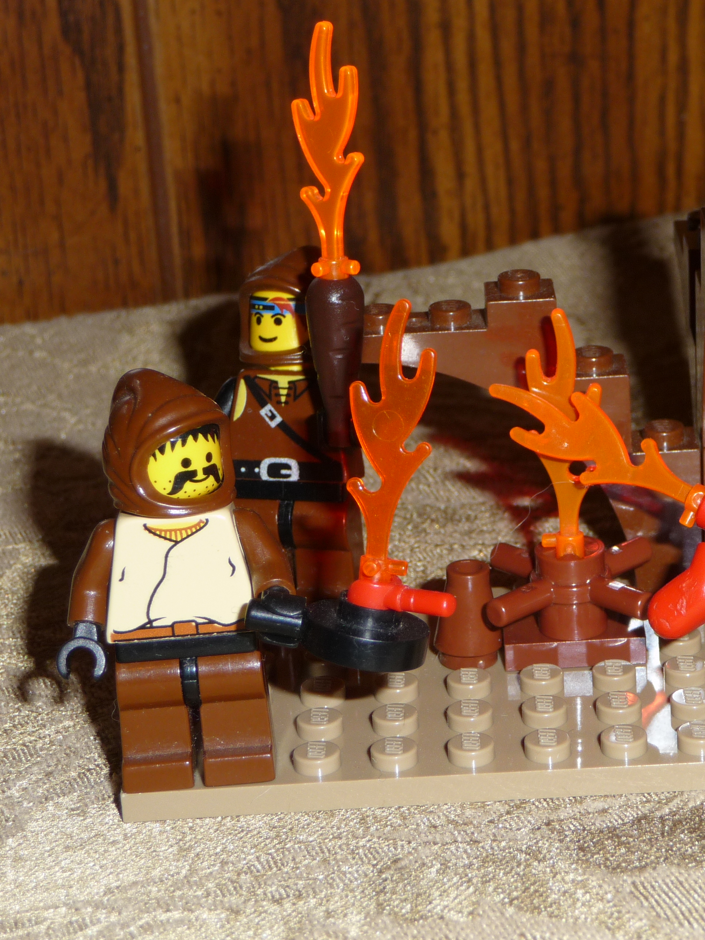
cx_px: 603
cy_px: 468
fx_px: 2634
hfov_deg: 15.1
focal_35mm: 97
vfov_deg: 20.2
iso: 100
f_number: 4.6
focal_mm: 12.2
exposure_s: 1/40
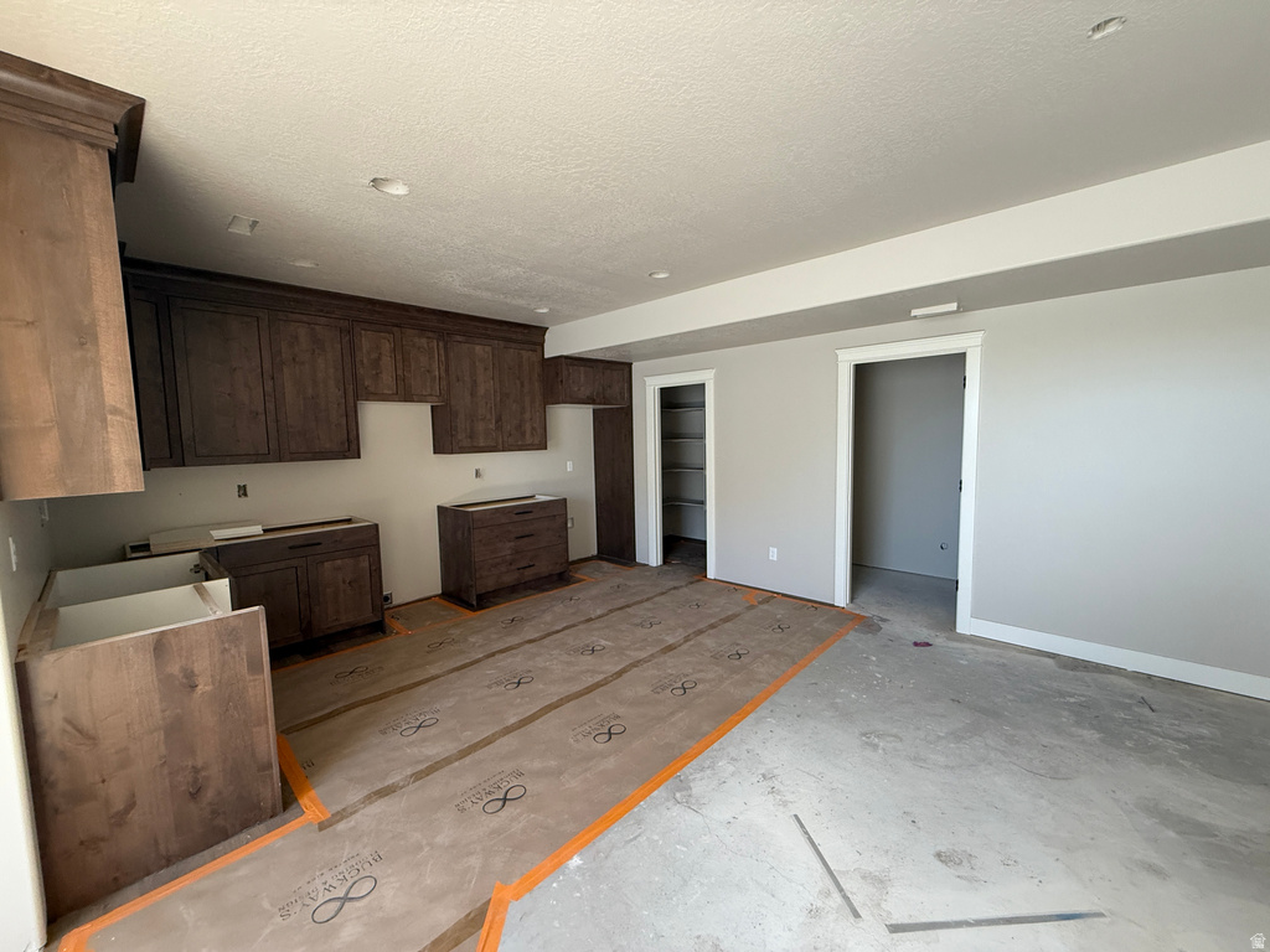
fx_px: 514
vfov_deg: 85.7
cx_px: 635
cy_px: 476
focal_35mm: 14
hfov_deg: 102.1
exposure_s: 1/99
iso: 250
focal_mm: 2.22
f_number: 2.2
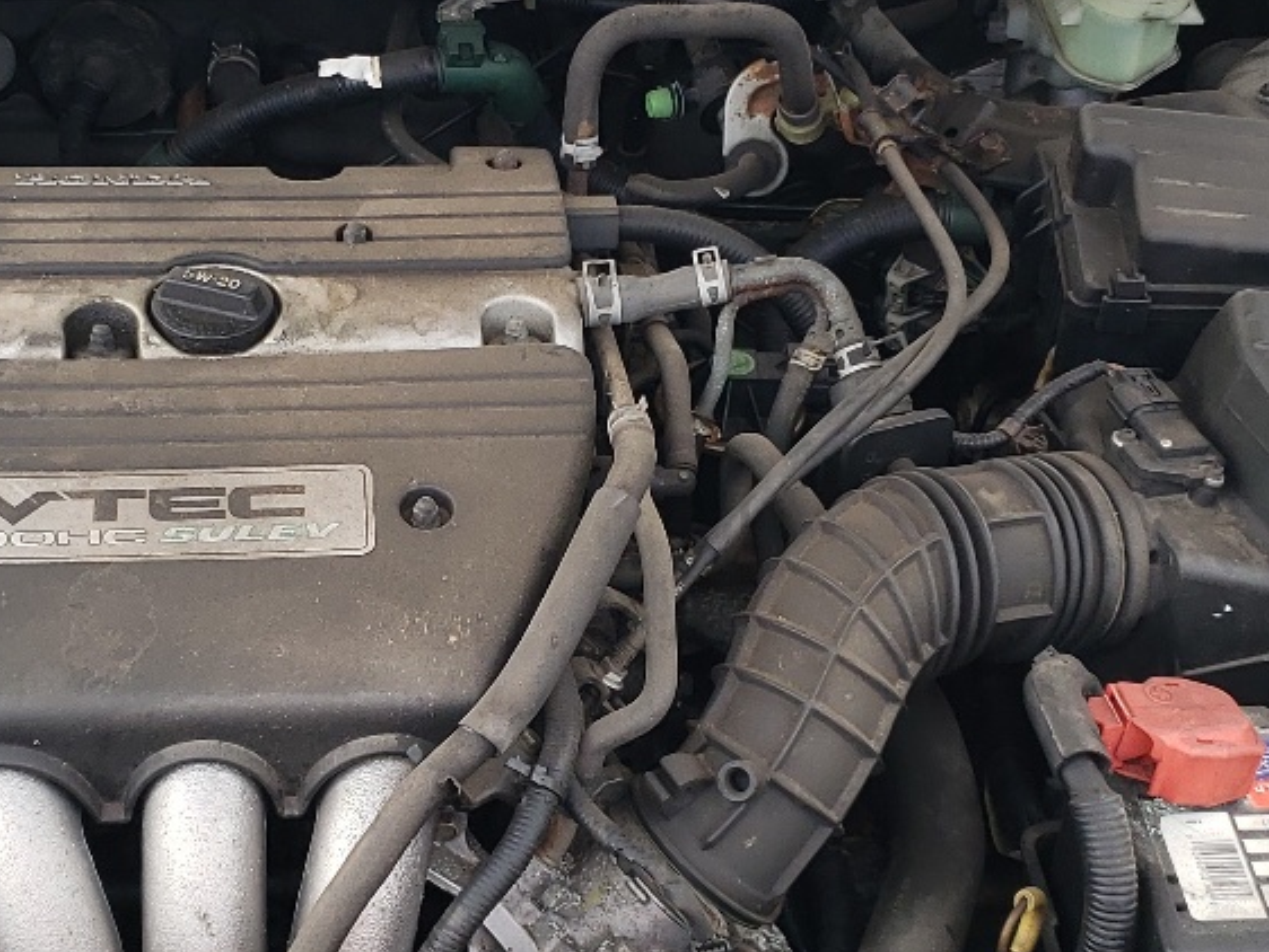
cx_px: 510
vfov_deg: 19.9
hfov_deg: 26.3
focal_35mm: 74
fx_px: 2714
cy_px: 568
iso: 50
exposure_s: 1/476
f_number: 1.5
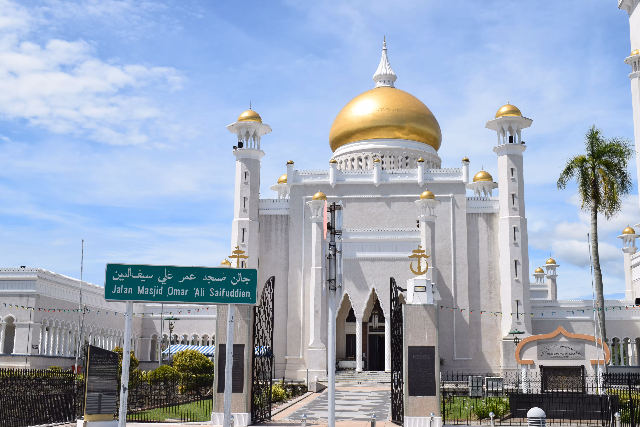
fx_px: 773
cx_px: 320
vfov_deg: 30.8
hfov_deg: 45.0
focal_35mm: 44
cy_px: 214
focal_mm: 29
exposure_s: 1/500
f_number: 11
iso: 200
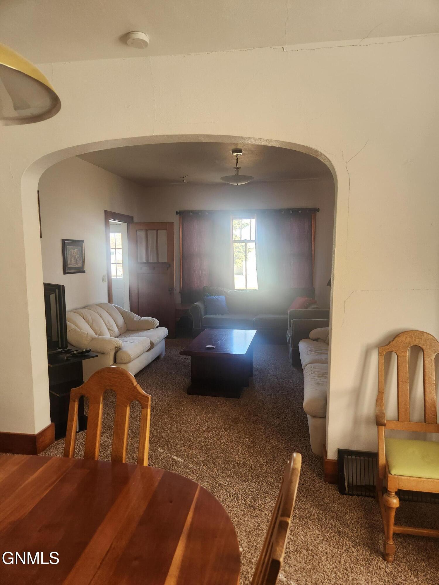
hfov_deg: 58.9
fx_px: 389
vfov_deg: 73.9
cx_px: 220
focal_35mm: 23
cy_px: 292
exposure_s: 1/180
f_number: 1.8
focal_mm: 5.4
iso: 160
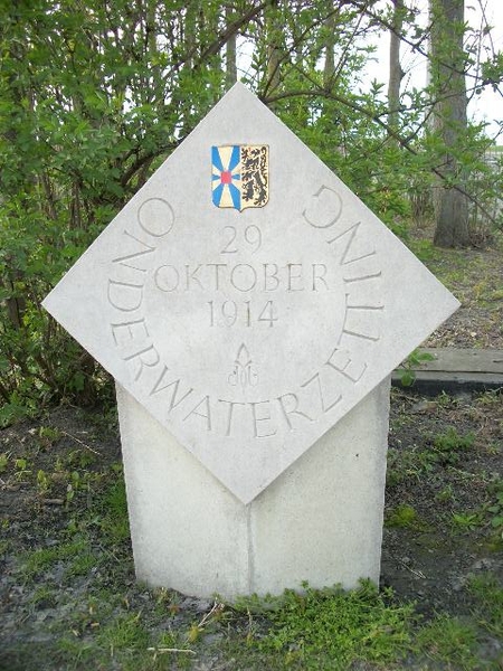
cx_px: 252
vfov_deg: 56.8
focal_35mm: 32
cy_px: 336
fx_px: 620
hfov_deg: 44.2
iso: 80
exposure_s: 1/200
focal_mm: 5.7
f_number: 2.9
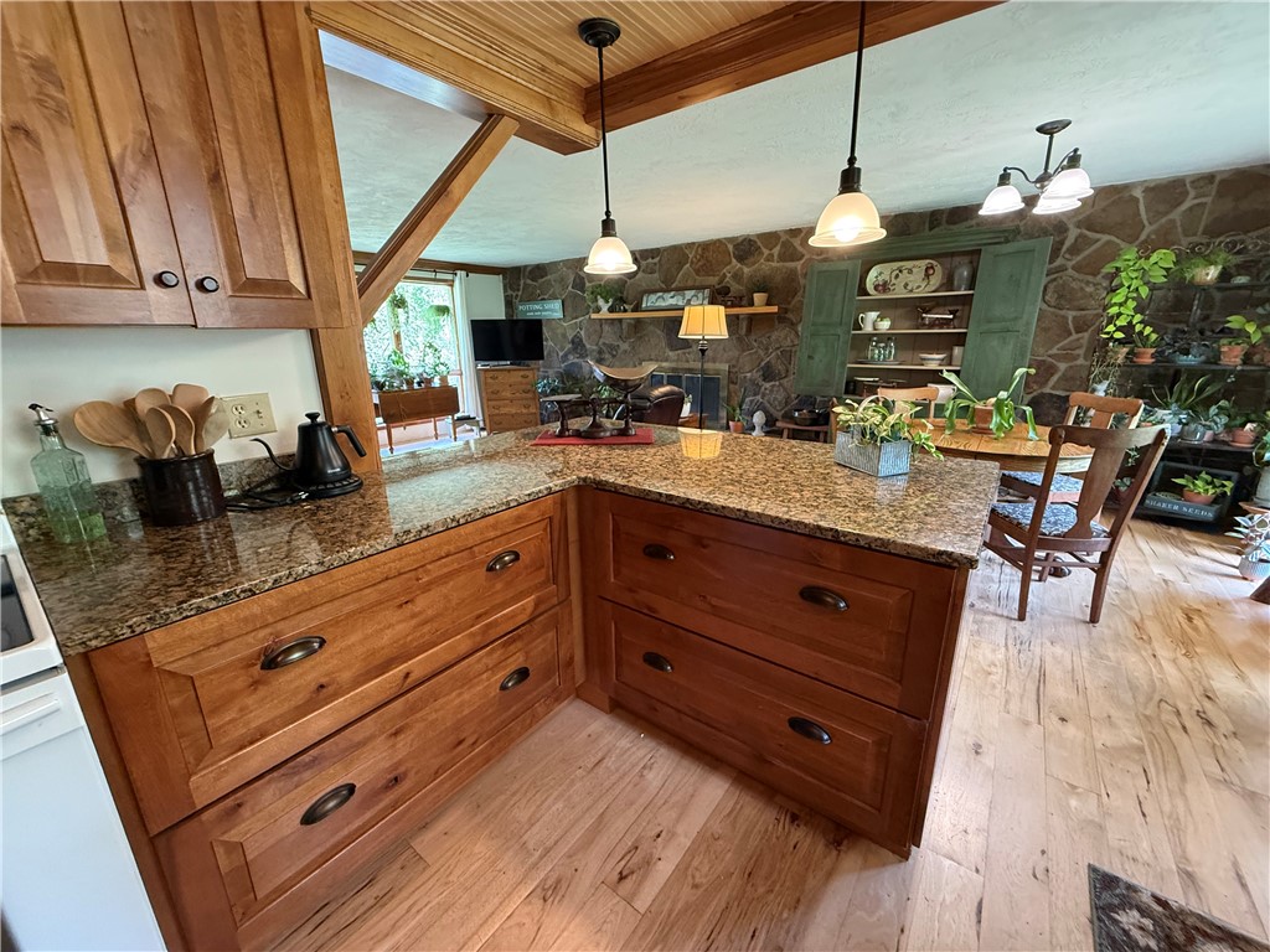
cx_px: 635
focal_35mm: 14
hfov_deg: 102.1
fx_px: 514
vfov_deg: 85.7
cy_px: 476
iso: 500
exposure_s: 1/60
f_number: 2.2
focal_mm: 2.22
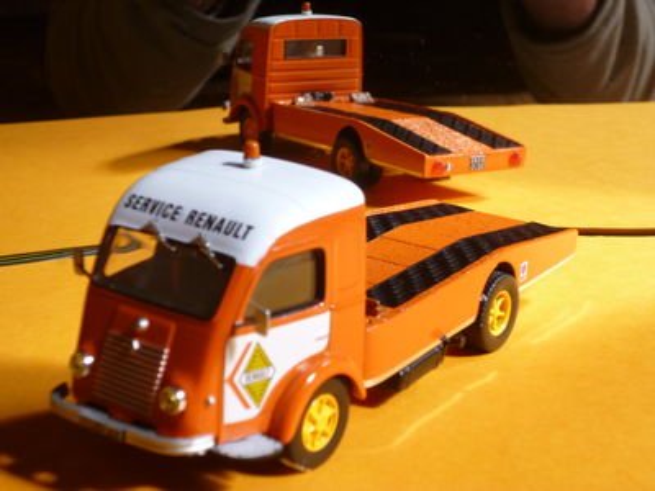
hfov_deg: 27.8
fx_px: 1325
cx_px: 328
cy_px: 246
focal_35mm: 70
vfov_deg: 21.0
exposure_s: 1/100
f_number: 5
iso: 320
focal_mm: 12.5
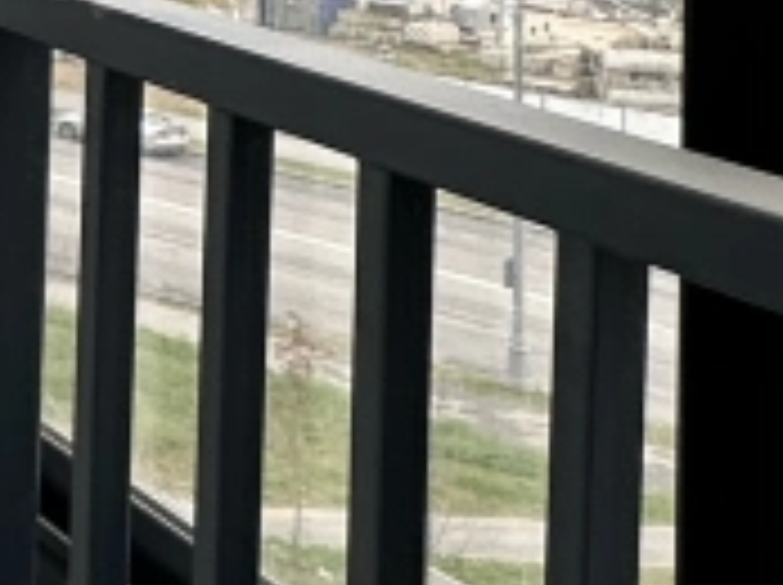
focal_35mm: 101
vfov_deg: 13.7
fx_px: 2281
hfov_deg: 13.7
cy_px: -308
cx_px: -1112
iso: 40
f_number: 2.2
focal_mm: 2.22
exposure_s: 1/165
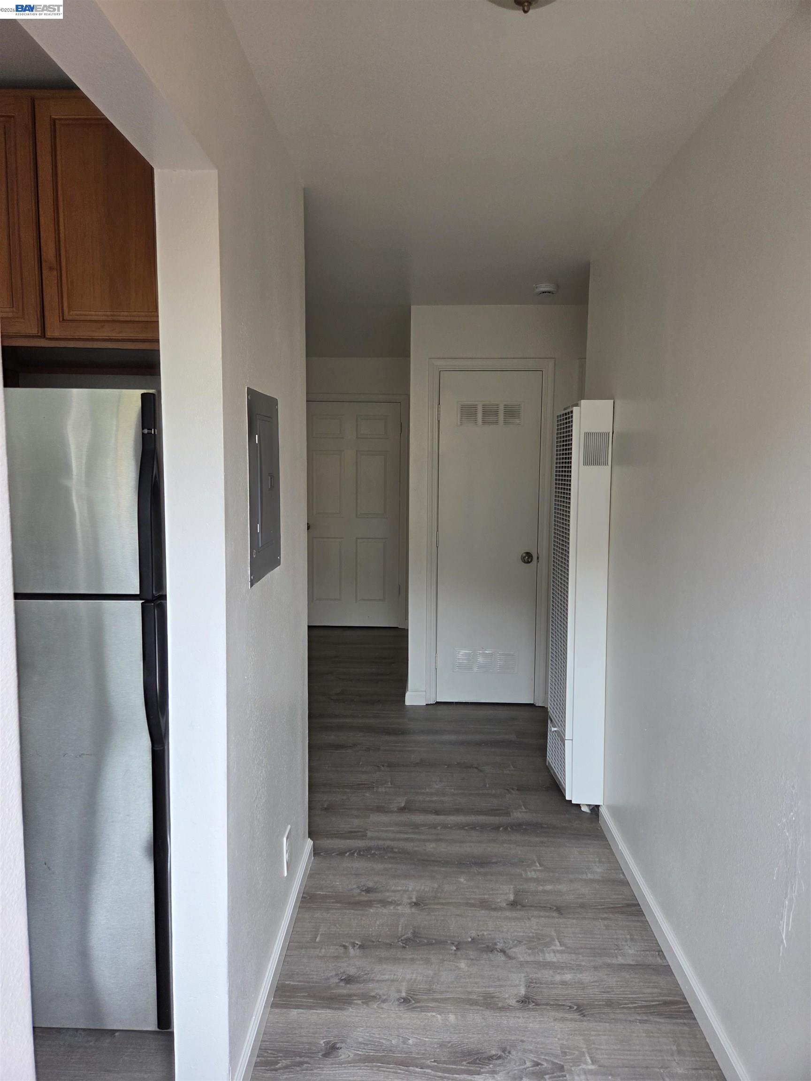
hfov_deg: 58.9
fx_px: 718
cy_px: 540
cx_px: 406
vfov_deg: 73.9
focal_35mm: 23
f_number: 1.8
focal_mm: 5.4
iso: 125
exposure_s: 1/180
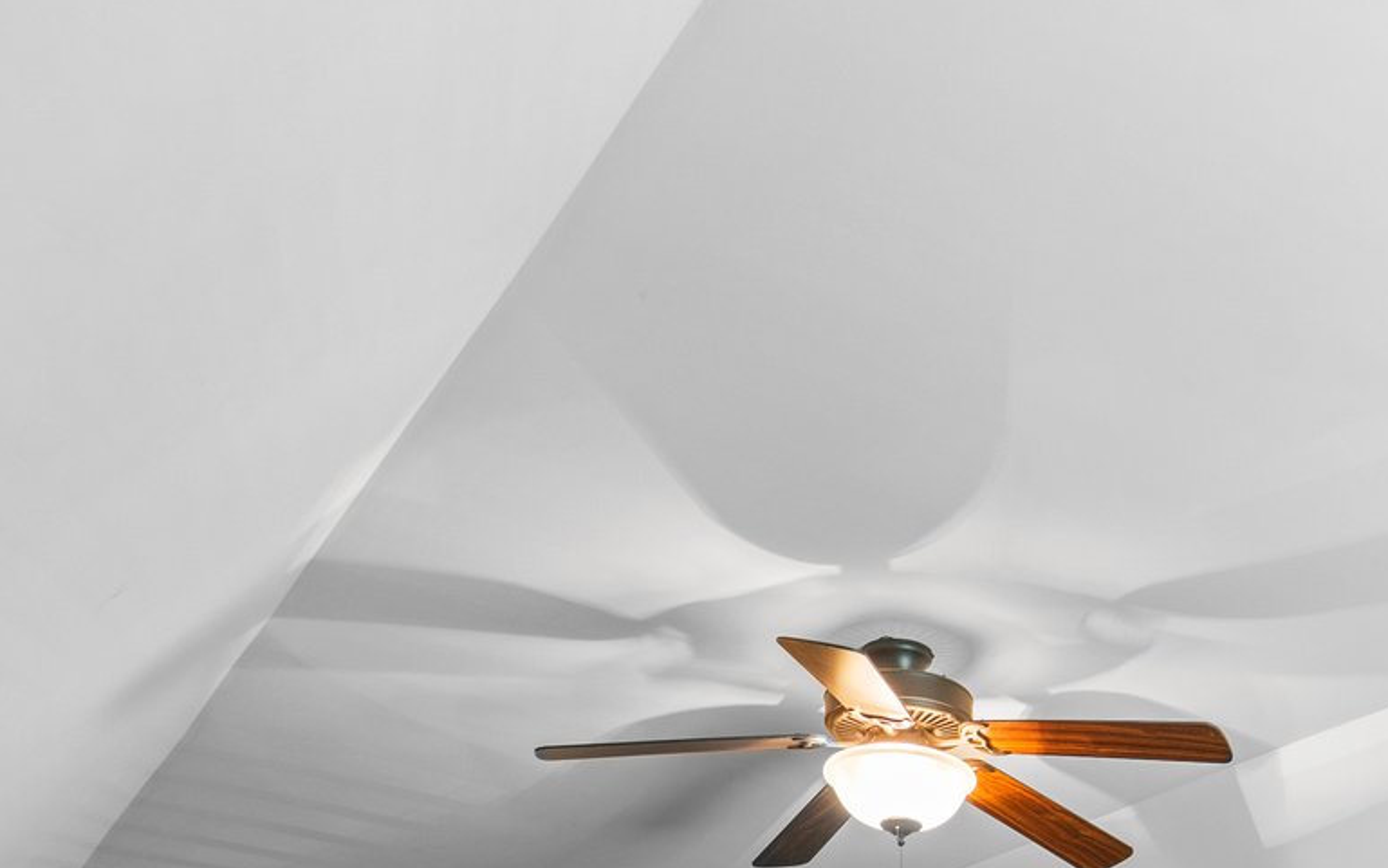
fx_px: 1438
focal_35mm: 38
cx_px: 1168
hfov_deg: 47.8
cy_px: 1181
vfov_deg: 27.1
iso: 200
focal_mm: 14
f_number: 8
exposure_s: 1/1.25
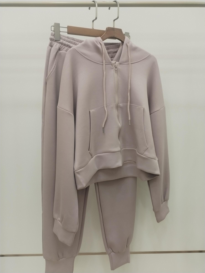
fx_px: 229
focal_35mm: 29
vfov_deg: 61.7
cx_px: 102
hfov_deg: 48.2
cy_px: 136
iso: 211
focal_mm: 4.75
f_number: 1.8
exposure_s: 1/100
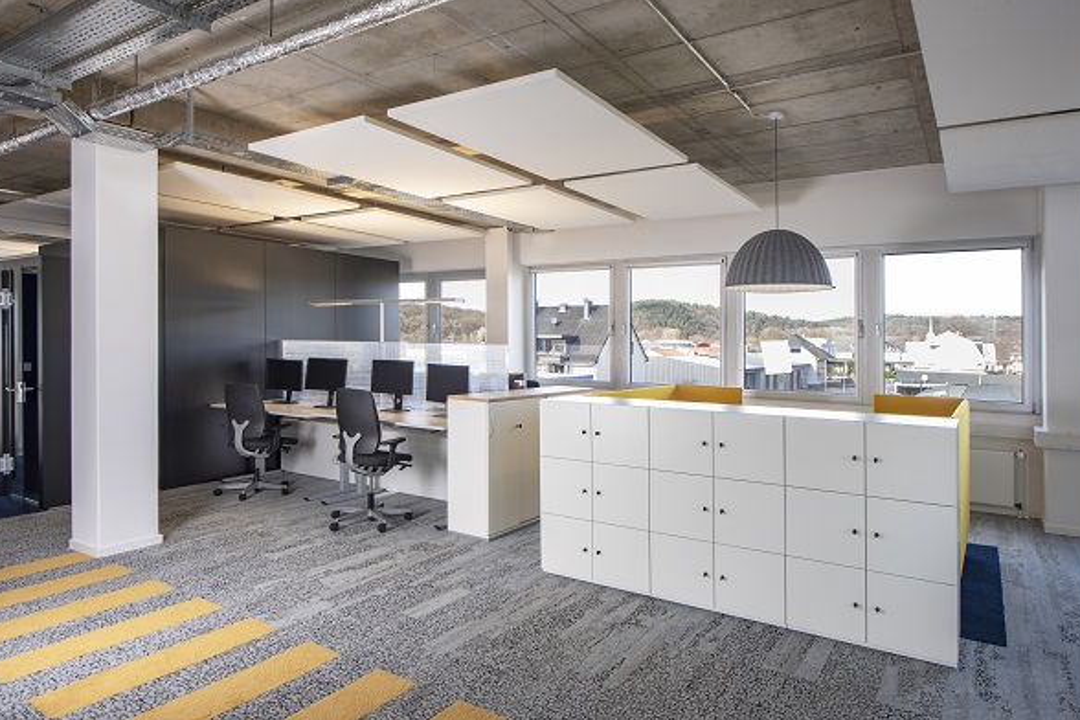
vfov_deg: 57.2
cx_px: 553
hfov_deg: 78.6
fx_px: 660
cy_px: 363
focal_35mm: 22
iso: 400
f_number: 13
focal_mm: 21
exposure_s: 1/30
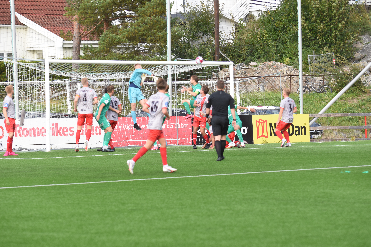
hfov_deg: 11.0
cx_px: 186
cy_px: 124
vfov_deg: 7.3
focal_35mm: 188
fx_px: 1932
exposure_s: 1/640
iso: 320
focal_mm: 125
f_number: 3.5
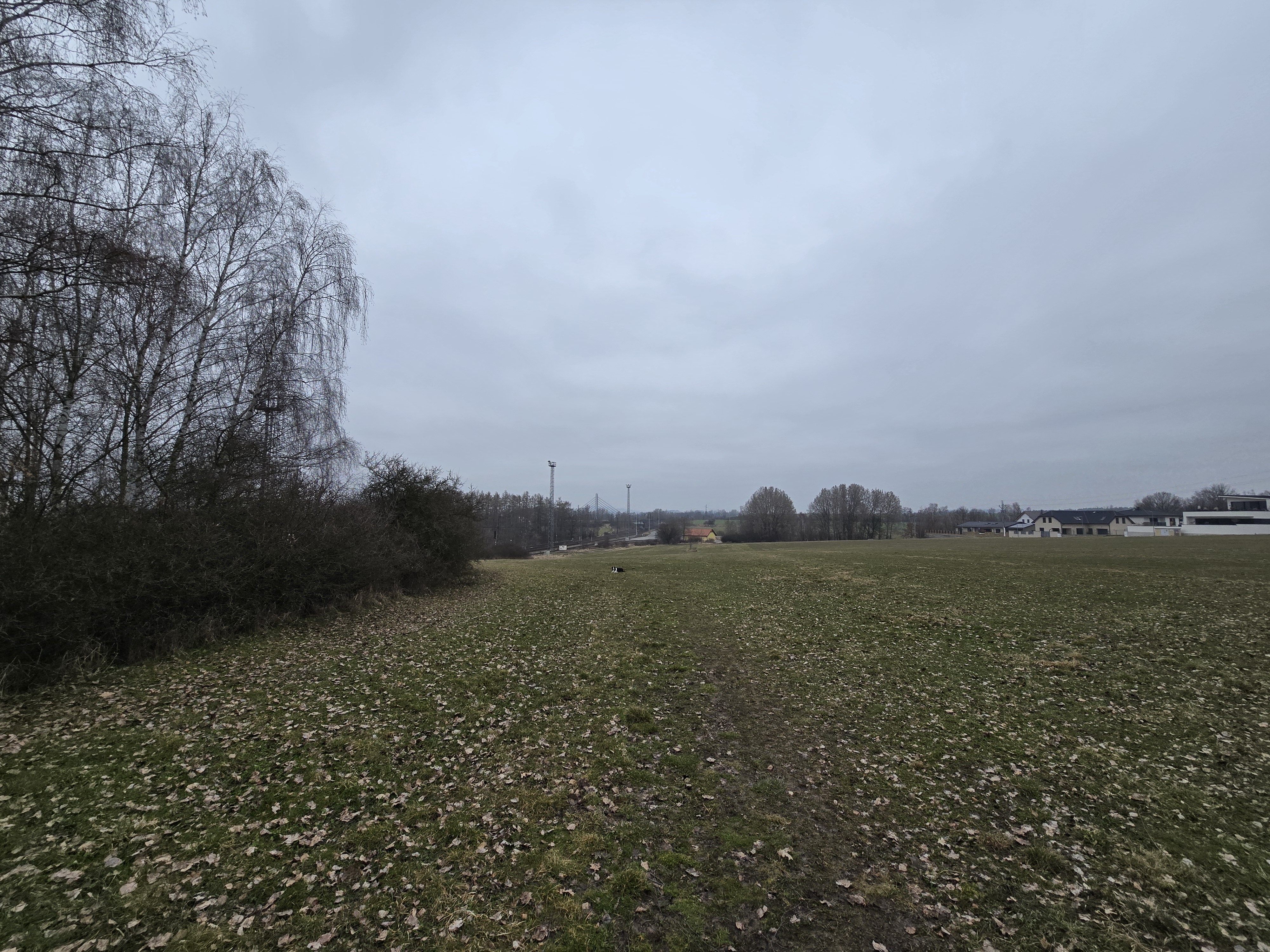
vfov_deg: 89.9
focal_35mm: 13
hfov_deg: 106.2
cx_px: 635
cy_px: 476
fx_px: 477
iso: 50
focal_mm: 2.2
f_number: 2.2
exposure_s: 1/790
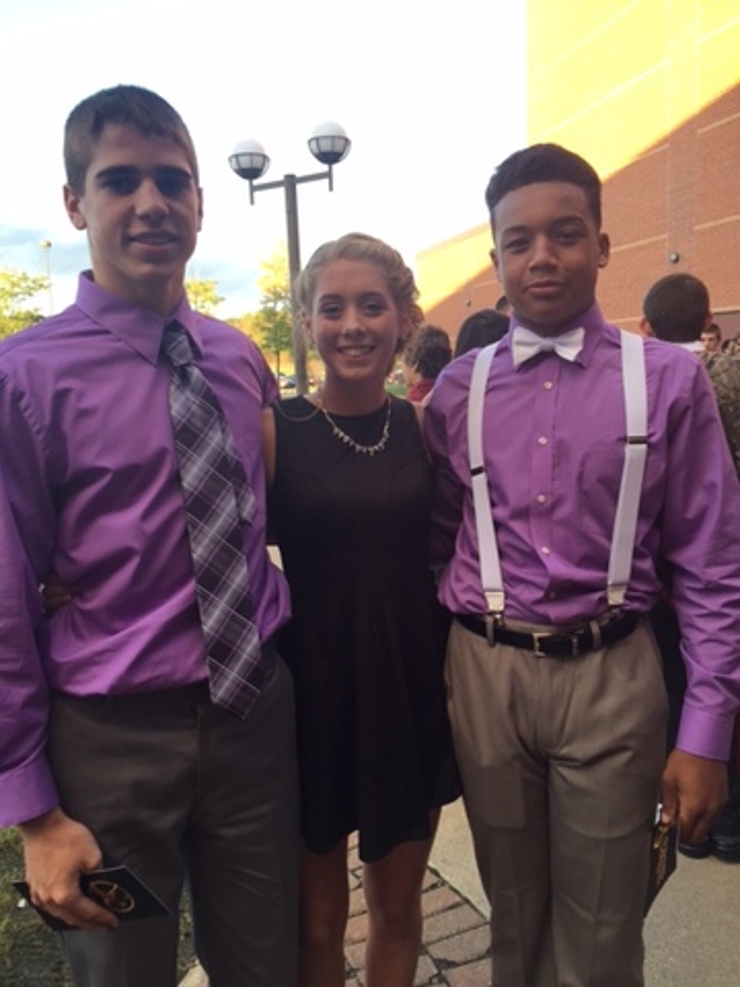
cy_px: 494
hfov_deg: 48.2
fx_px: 827
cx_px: 370
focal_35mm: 29
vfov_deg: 61.7
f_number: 2.2
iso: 32
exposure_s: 1/138
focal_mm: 4.15
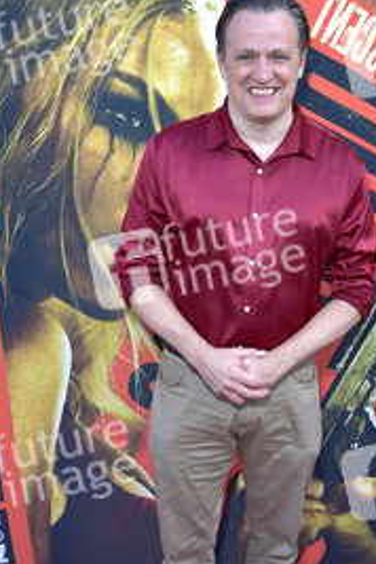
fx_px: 564
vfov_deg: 52.3
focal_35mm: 36
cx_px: 259
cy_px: 365
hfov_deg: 36.4
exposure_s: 1/200
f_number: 6.3
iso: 250
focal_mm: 24
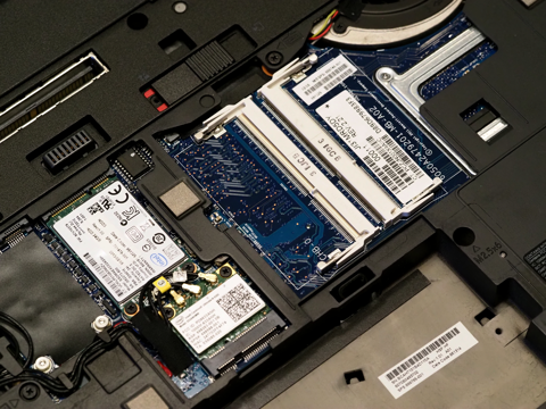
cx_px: 273
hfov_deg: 16.4
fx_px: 1893
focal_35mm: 120
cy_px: 204
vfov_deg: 12.3
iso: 3200
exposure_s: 1/160
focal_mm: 60
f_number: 5.6
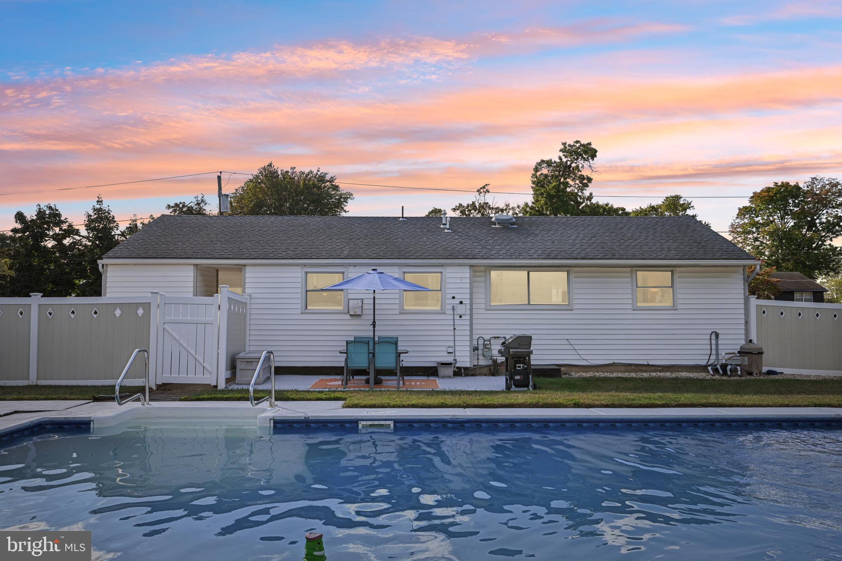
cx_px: 421
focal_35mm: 27
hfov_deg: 67.4
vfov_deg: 47.9
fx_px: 631
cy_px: 280
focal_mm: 27
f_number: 8
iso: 400
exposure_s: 1/640
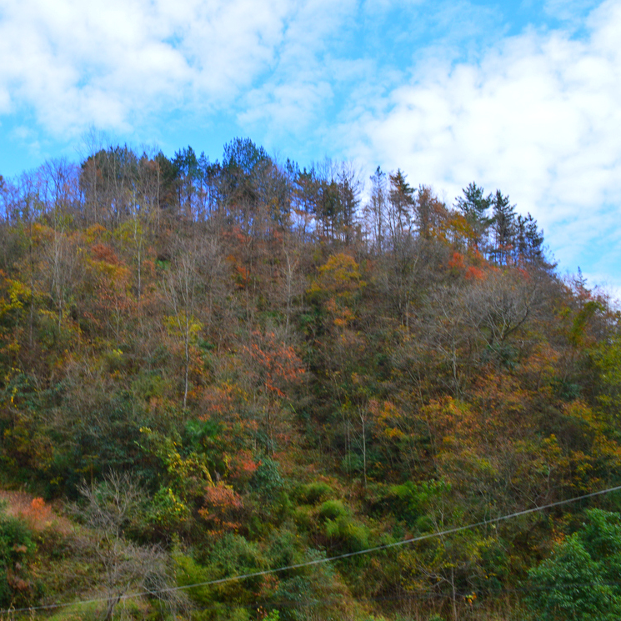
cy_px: 308
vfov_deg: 44.9
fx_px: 751
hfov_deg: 43.3
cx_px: 146
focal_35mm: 37
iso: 400
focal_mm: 18
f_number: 10
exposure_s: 1/250
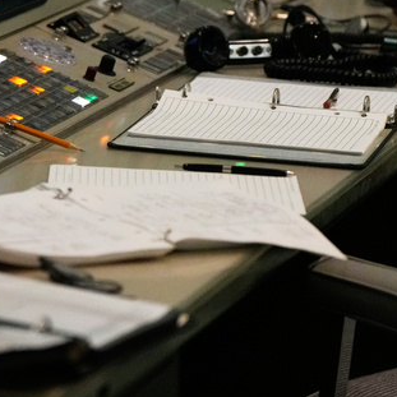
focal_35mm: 249
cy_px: 63
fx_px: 3231
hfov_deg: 7.0
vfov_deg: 7.0
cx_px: -17
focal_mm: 89
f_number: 2.8
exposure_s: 1/160
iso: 4000
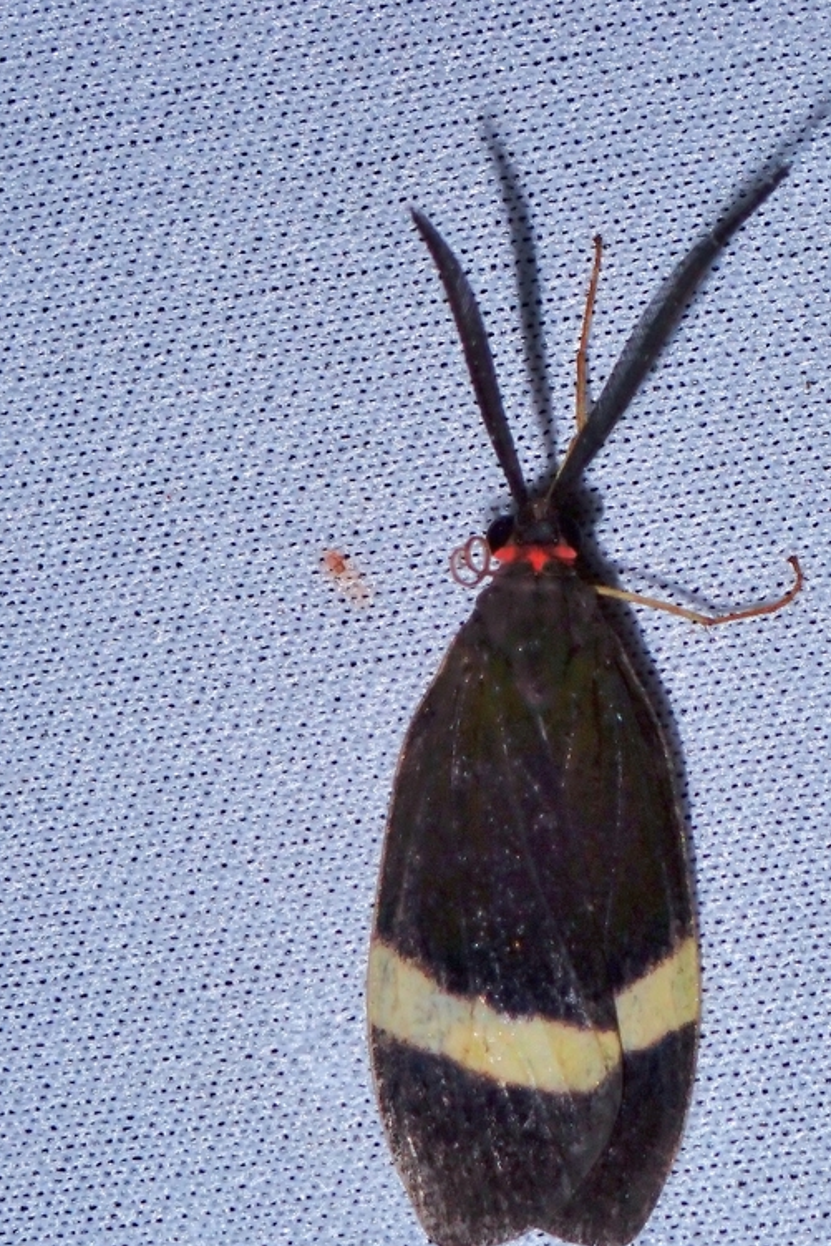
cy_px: 662
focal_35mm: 120
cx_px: 531
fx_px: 4153
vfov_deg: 17.1
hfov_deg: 11.4
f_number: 6.3
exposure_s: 1/200
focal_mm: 18
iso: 200
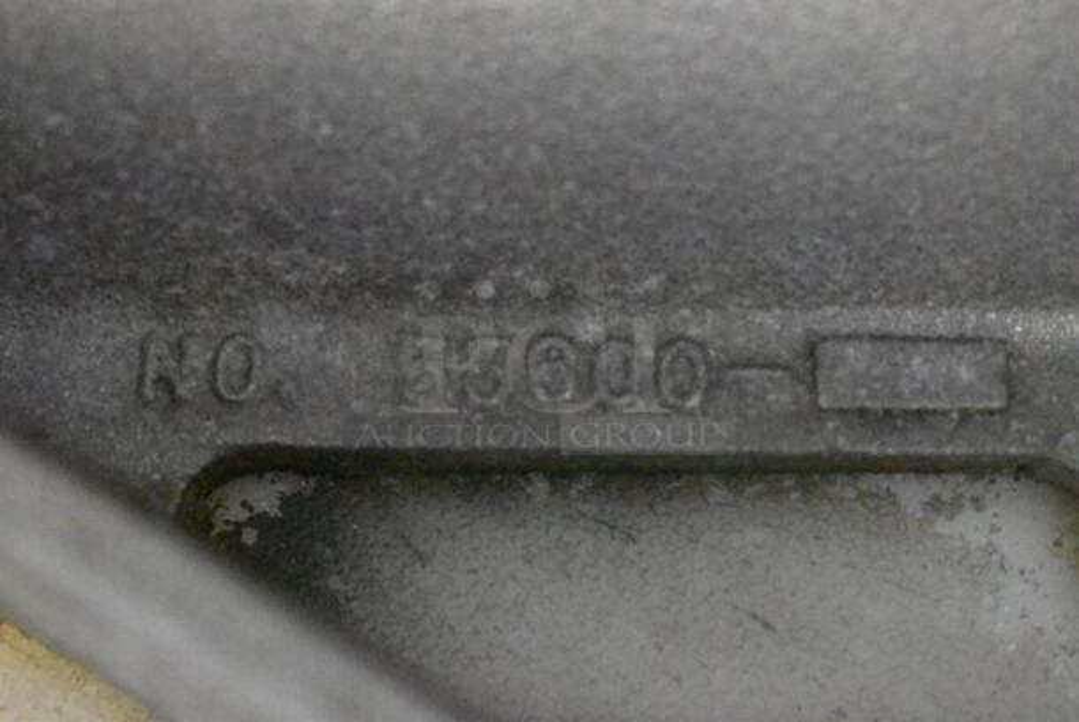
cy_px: 361
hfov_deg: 24.6
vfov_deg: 16.6
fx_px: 2475
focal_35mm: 82
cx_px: 540
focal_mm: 55
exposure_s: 1/60
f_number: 5.6
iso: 25600
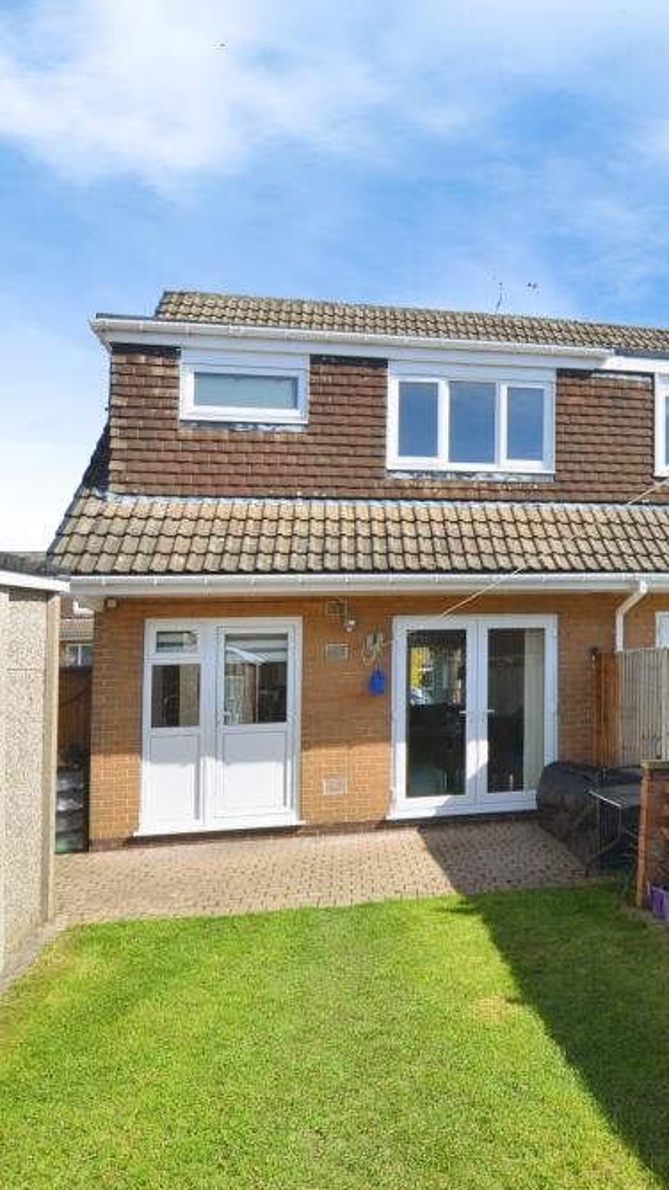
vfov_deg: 76.3
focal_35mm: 24
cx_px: 541
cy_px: 602
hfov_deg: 45.1
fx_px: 757
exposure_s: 1/250
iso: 160
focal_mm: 10
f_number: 8
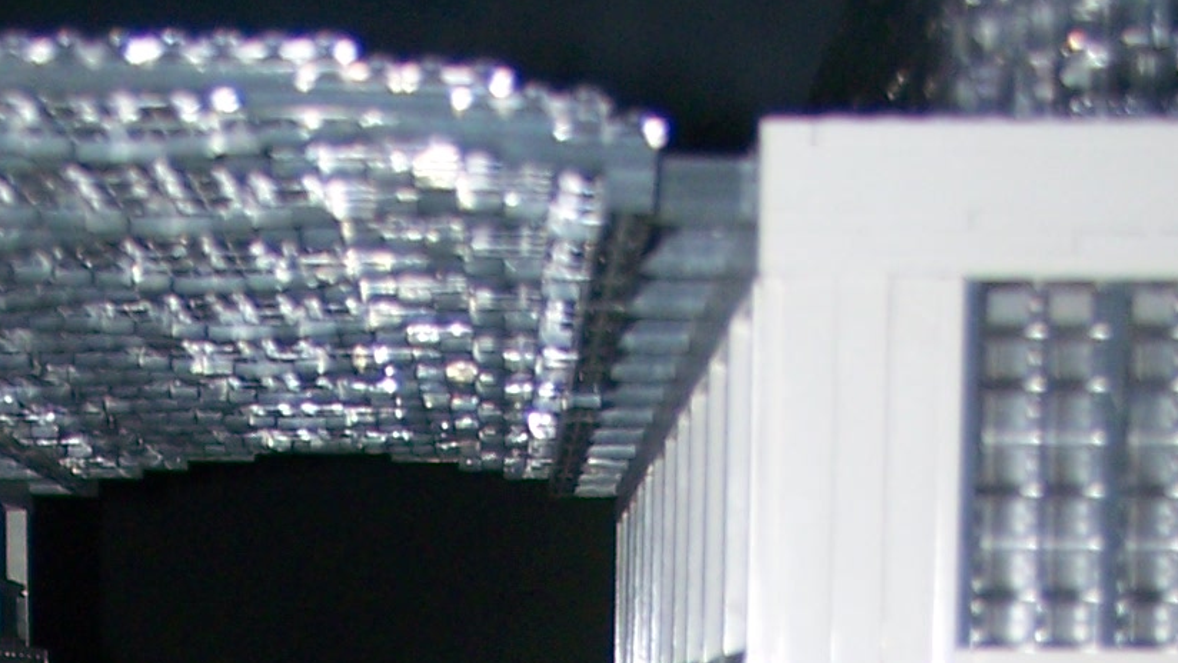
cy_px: 1860
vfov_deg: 6.0
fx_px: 5968
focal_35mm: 191
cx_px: 247
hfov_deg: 11.2
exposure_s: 1/60
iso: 80
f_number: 3
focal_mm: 8.5
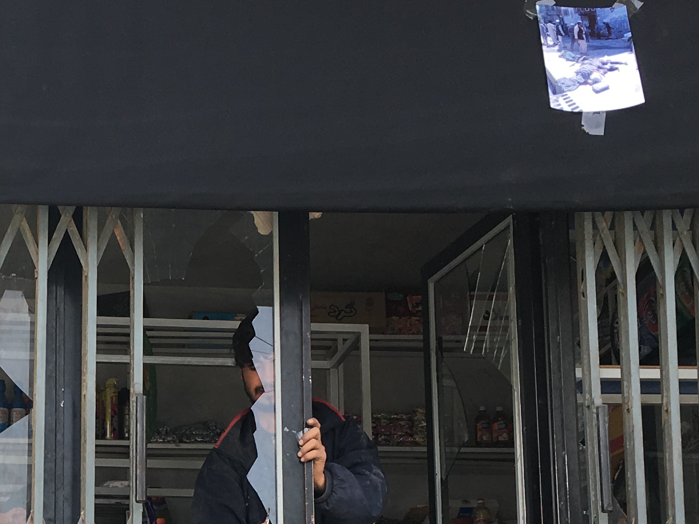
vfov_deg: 17.2
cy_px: 566
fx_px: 1676
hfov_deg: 22.8
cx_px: 38
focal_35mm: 83
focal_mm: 4.15
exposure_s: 1/269
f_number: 2.2
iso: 25
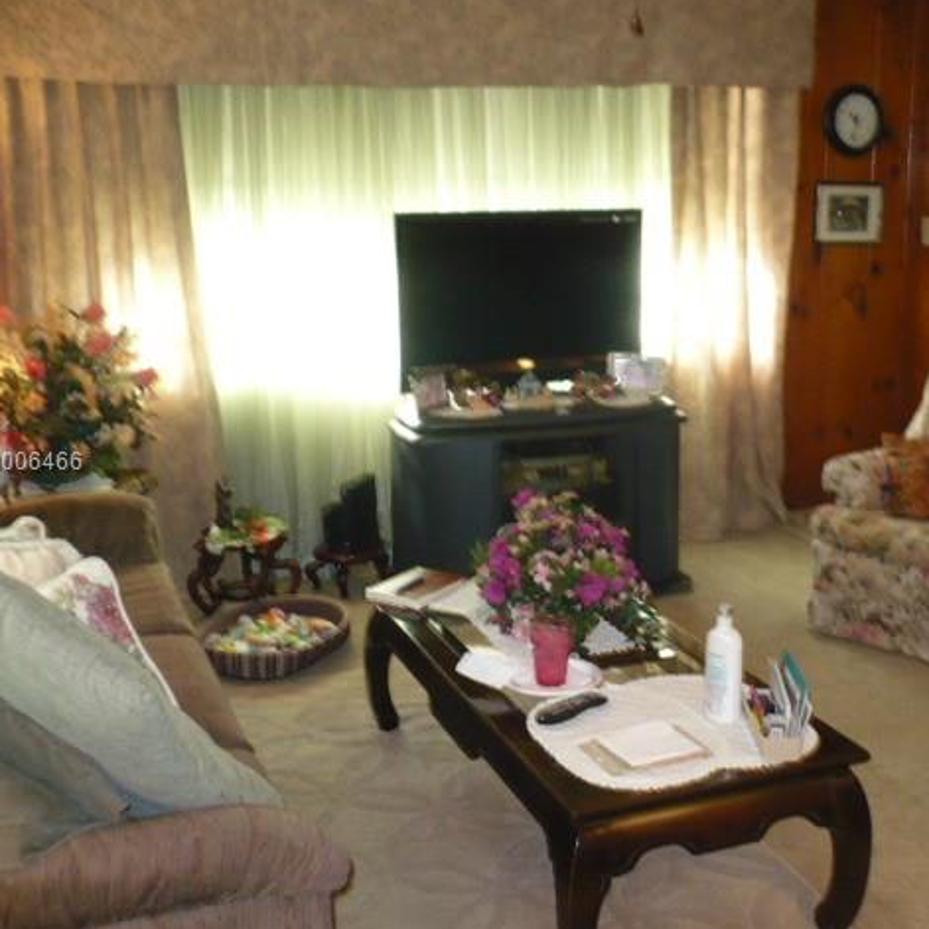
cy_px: 464
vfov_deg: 40.0
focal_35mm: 42
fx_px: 1275
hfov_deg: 39.7
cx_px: 584
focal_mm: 5.8
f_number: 2.8
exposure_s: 1/30
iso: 250
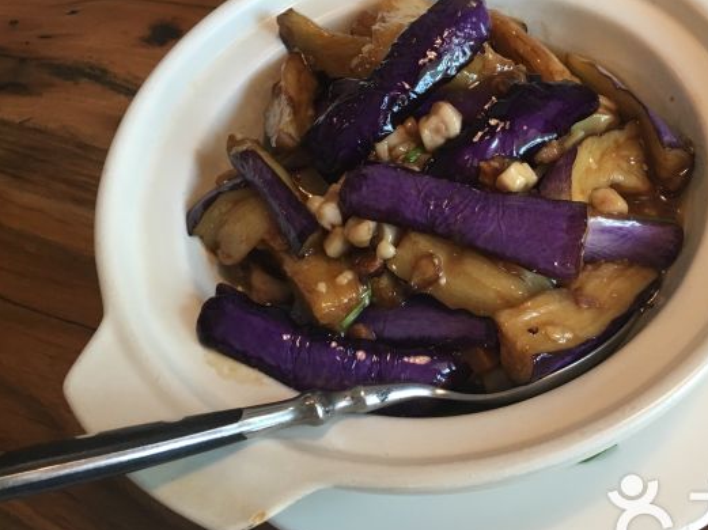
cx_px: 473
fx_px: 797
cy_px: 221
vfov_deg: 36.7
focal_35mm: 39
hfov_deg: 47.1
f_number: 2.2
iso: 64
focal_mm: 4.15
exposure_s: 1/33
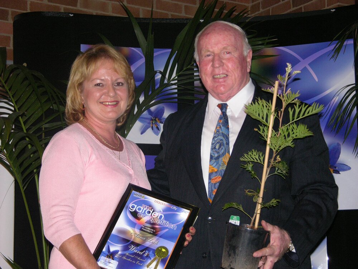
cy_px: 134
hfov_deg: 21.1
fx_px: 962
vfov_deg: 15.9
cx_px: 179
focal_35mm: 93
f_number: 3.6
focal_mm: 23.7
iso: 200
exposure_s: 1/120
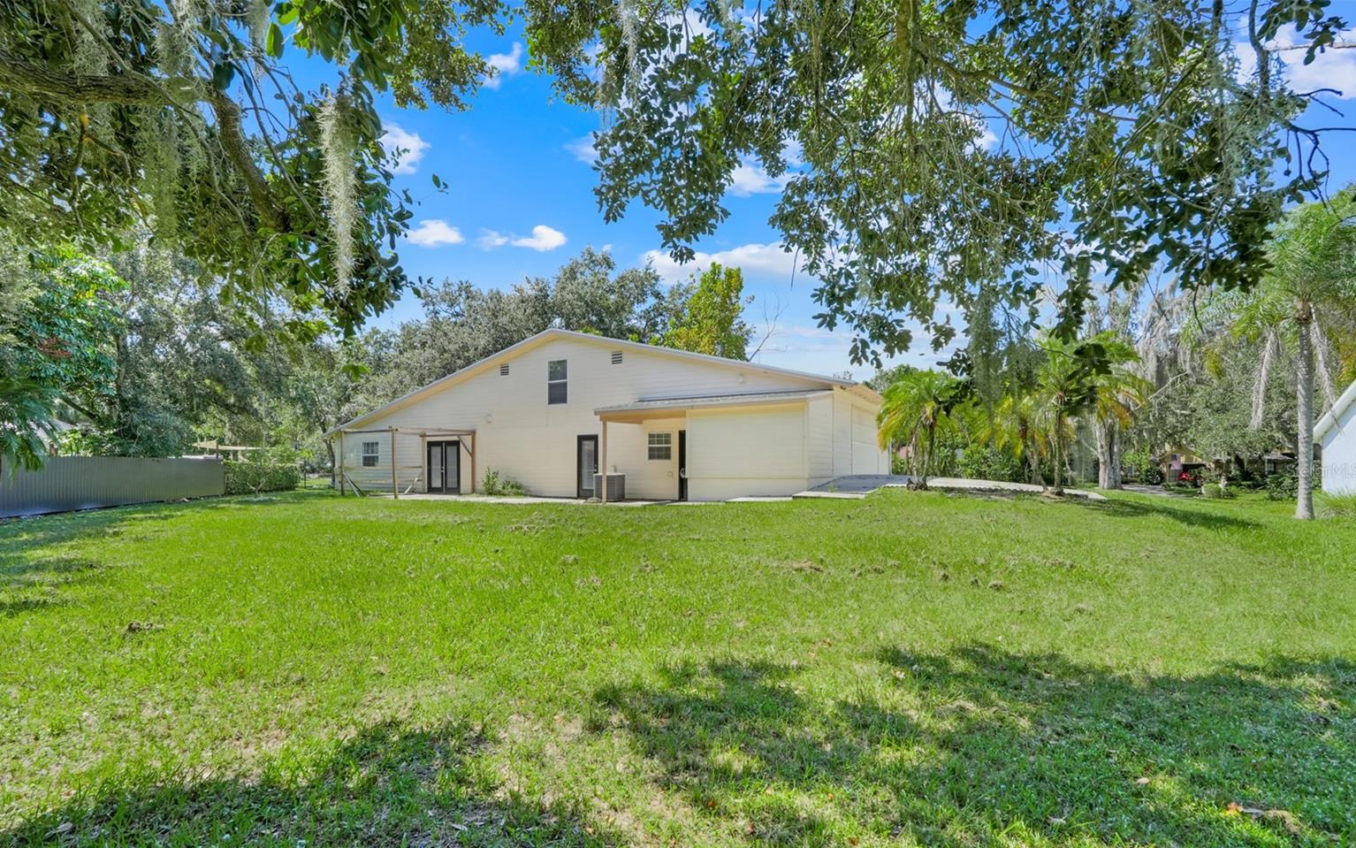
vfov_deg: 67.8
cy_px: 470
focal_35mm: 17
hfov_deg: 94.3
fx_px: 628
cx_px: 658
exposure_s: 1/320
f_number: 9
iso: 250
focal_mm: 16
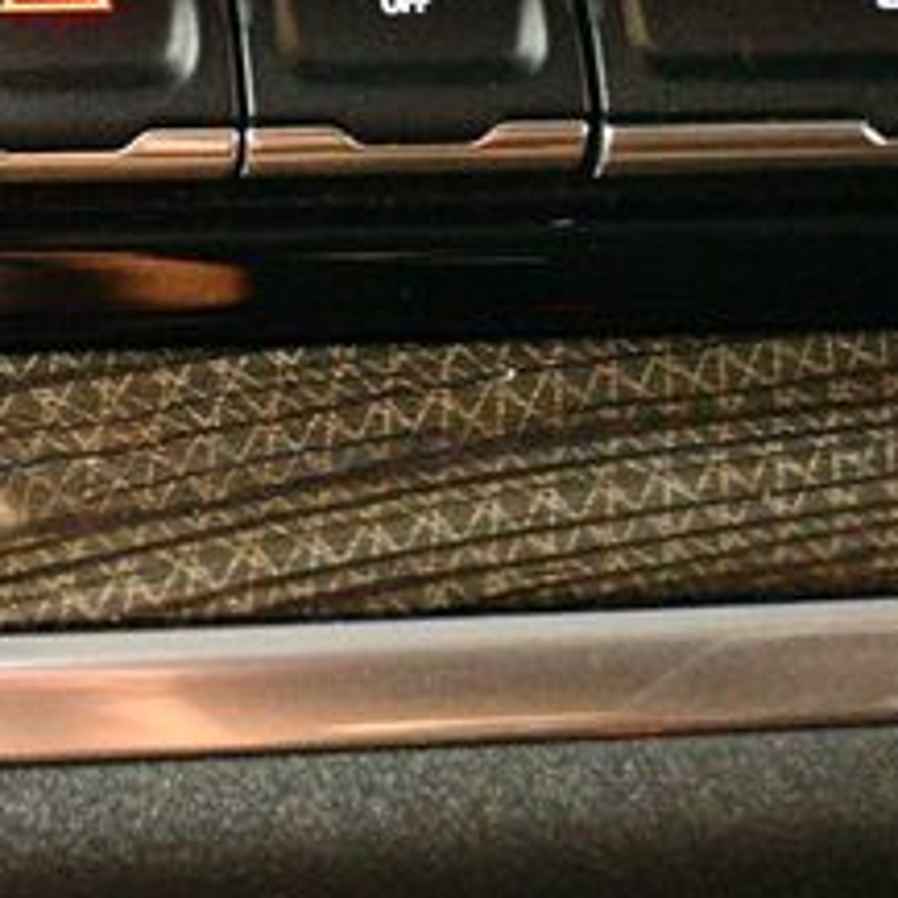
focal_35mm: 90
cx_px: -132
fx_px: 2641
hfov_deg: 18.4
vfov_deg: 19.1
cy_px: 199
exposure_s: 1/40
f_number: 4
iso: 12800
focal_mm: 24
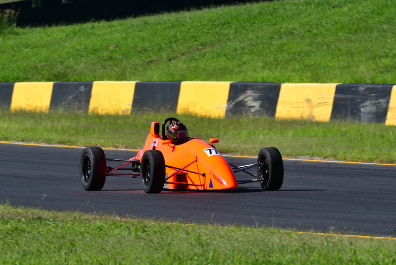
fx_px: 6437
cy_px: 132
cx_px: 198
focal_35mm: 585
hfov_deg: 3.5
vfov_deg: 2.4
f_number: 13
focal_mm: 390
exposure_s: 1/640
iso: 500
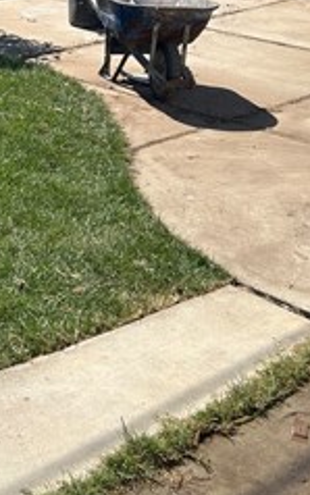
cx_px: -150
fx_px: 999
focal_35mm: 74
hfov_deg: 16.2
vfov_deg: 27.1
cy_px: 79
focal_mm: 5.7
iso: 50
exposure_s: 1/4274
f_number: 1.5
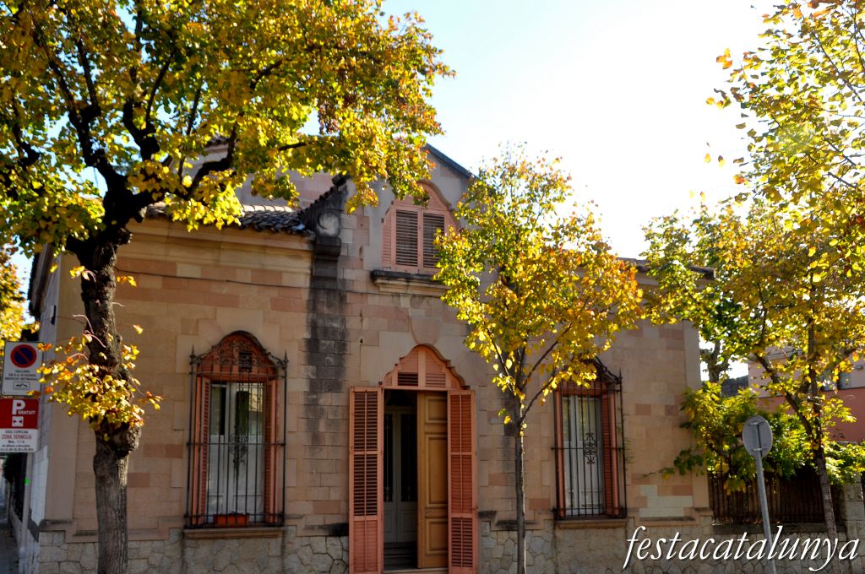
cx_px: 432
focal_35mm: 39
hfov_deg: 49.6
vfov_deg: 34.1
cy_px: 287
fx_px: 936
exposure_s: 1/160
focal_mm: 26
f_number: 6.3
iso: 200
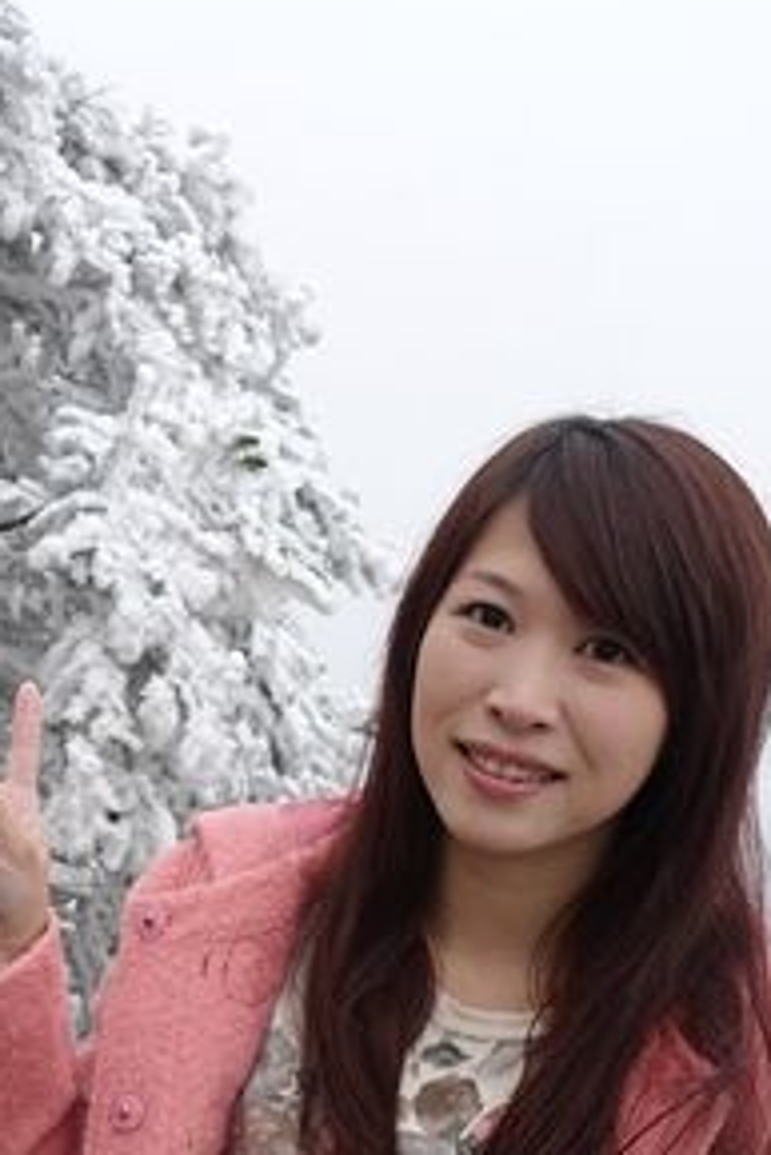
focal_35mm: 54
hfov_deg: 23.7
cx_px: -50
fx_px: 1733
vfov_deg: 36.4
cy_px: 795
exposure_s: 1/400
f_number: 2.8
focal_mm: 8.8
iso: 125
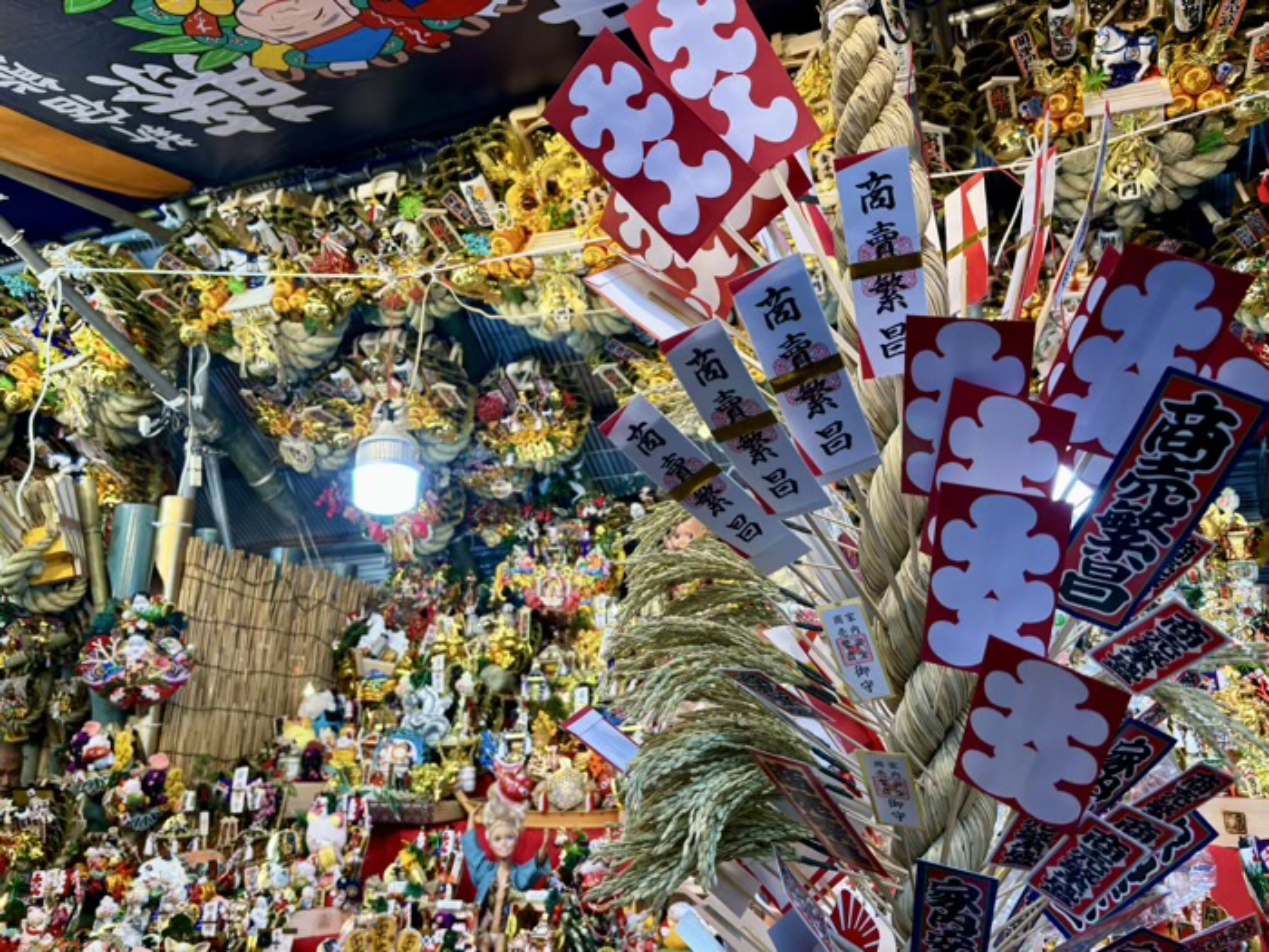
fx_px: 953
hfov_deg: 67.3
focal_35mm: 26
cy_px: 476
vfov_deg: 53.1
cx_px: 634
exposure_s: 1/100
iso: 50
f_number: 1.6
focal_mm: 5.96
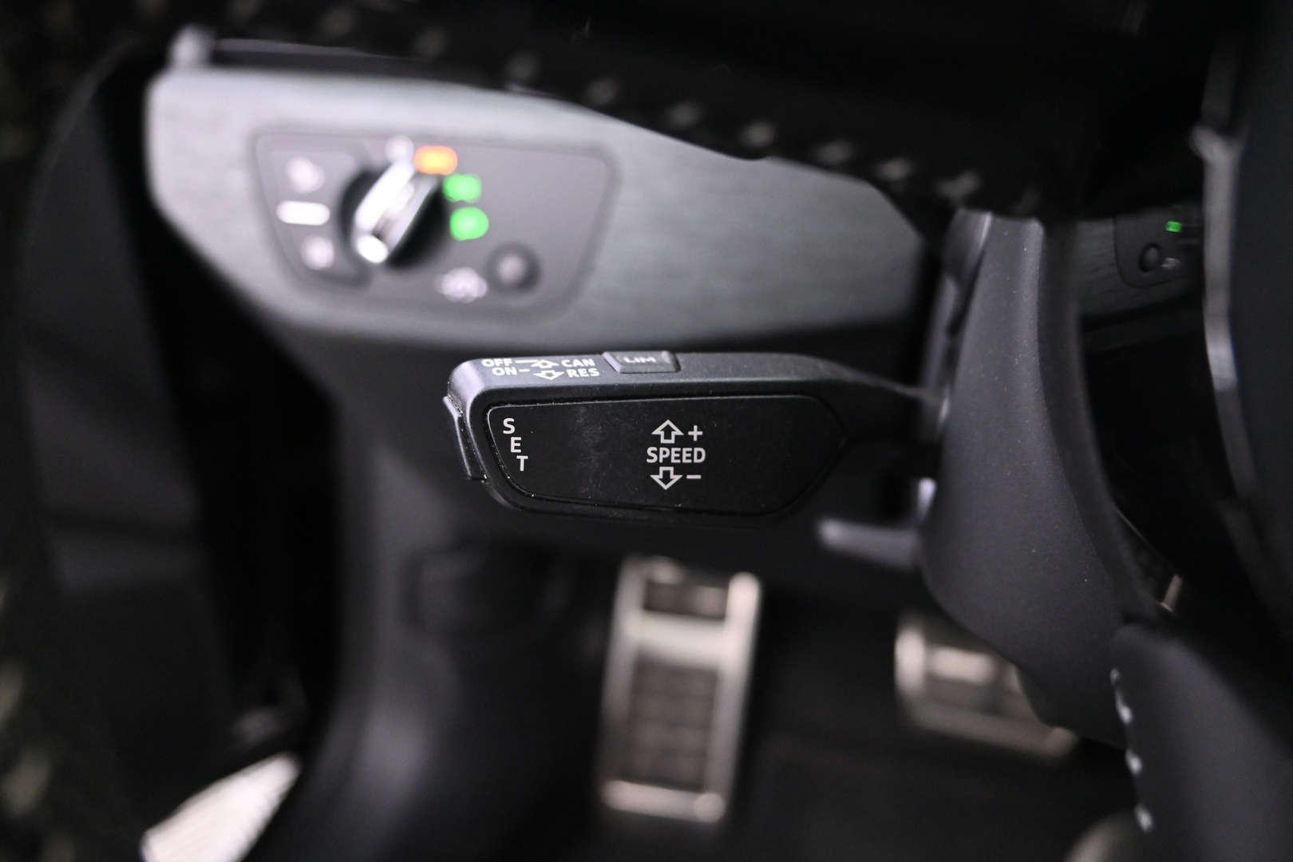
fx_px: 997
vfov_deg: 46.8
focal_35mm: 28
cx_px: 646
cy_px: 431
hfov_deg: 65.9
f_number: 3.8
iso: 3200
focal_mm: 18.5
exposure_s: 1/10
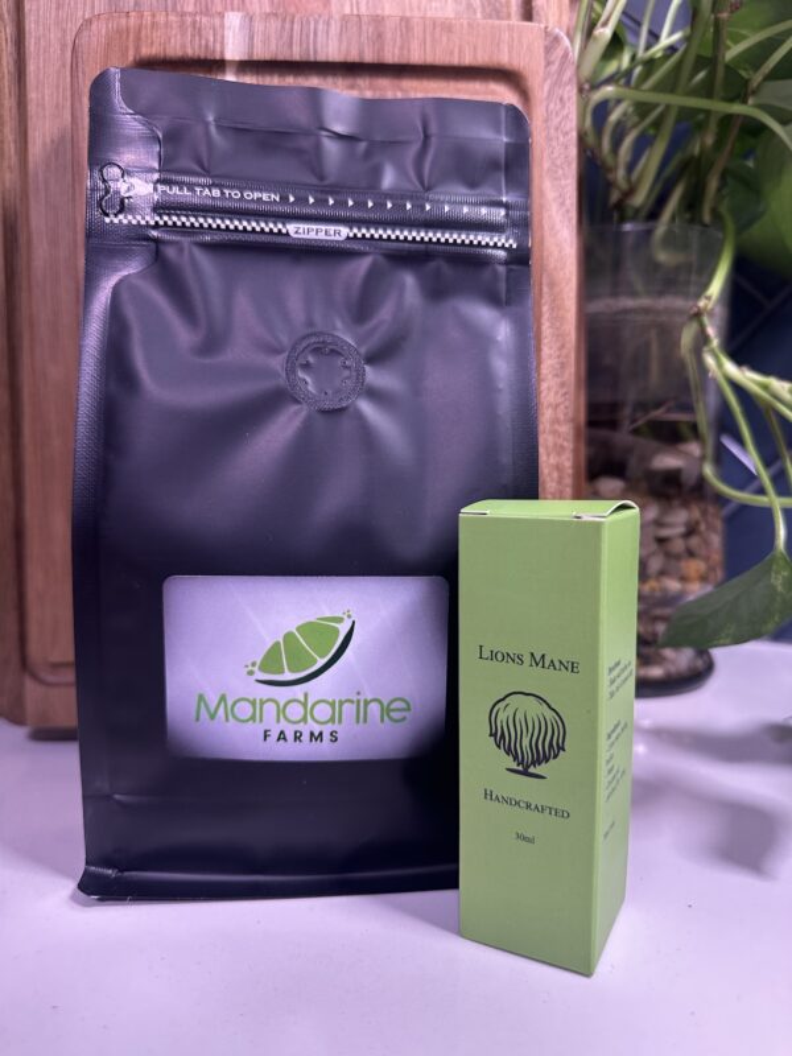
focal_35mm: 24
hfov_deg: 56.8
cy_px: 528
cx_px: 396
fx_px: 732
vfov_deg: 71.6
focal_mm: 6.86
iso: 250
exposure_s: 1/60
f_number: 1.78
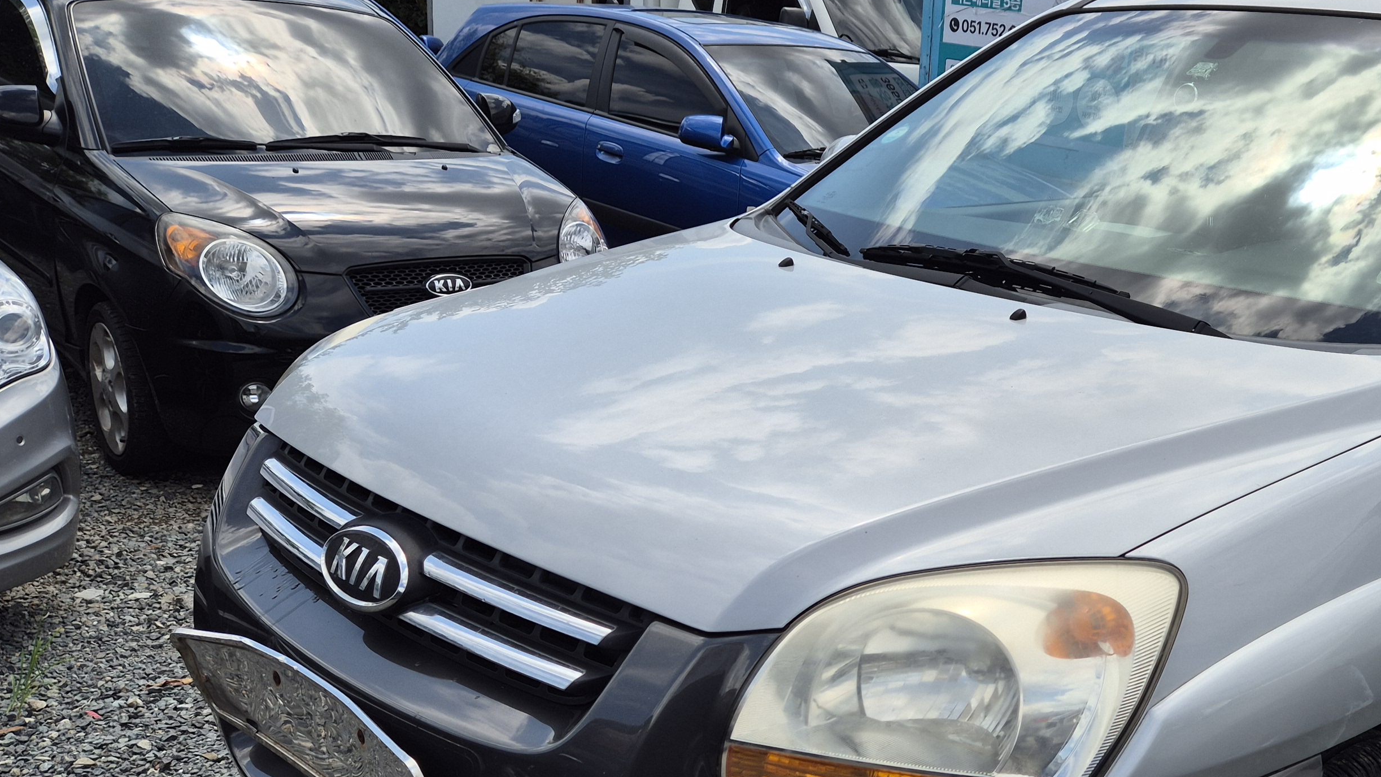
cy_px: 469
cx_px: 1083
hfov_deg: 47.0
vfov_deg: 28.9
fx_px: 1501
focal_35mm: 41
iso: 25
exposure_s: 1/2320
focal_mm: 5.4
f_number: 1.8
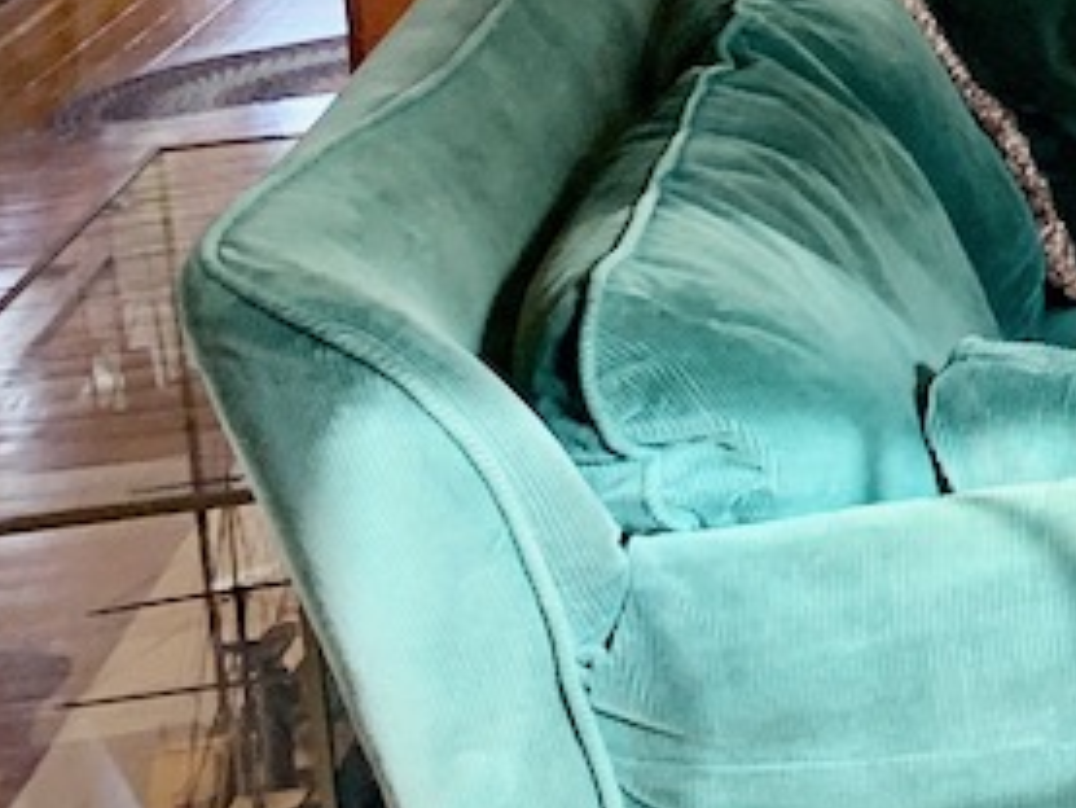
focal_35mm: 120
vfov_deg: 11.8
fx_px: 3732
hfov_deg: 13.3
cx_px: 2381
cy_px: -388
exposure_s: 1/60
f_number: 1.8
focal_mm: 4.25
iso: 100
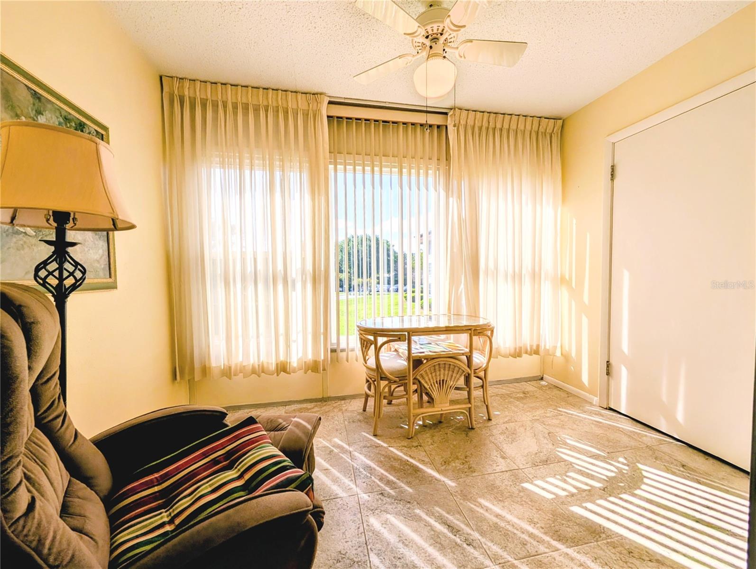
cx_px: 378
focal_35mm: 12
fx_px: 262
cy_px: 284
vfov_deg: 94.6
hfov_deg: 110.5
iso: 52
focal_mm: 2.02
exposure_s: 1/1361
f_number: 1.7
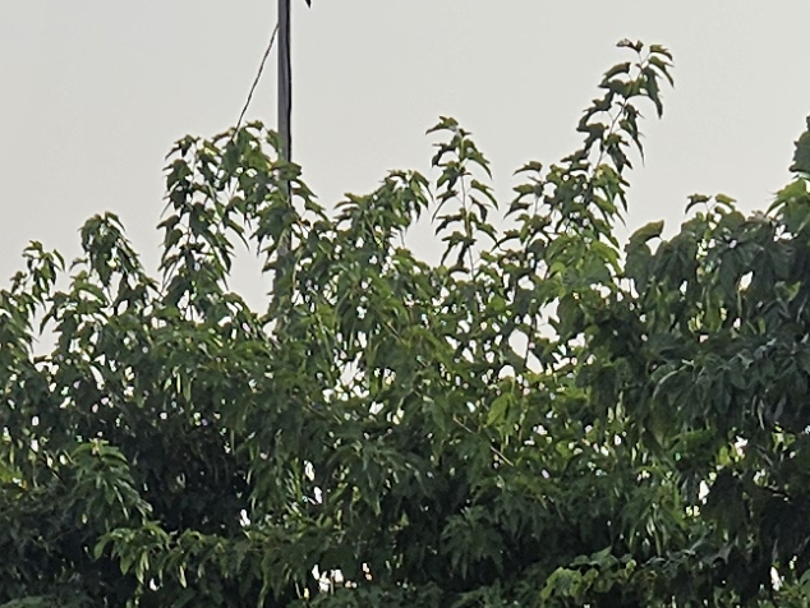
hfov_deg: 13.6
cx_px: 560
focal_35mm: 145
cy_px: 1450
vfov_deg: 9.2
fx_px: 3394
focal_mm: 5.4
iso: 25
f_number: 1.8
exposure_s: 1/1387
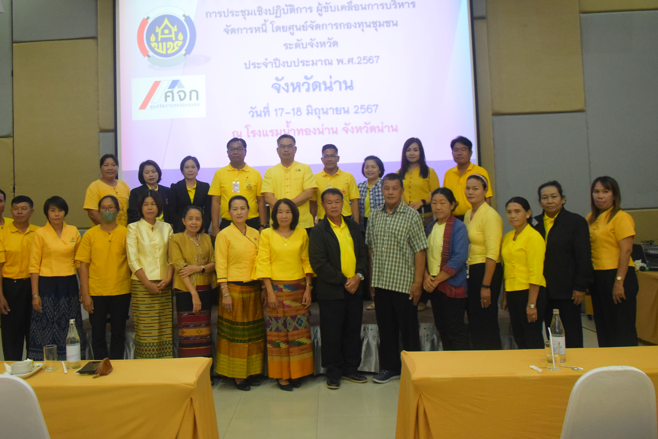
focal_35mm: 33
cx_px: 282
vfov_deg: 39.8
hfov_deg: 57.0
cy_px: 178
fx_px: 603
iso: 3200
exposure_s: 1/80
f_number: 3.5
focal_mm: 18
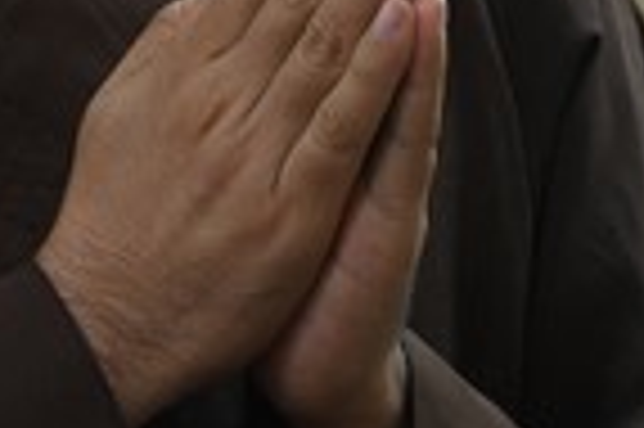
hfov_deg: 4.0
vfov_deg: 2.7
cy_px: -9
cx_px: -198
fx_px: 9113
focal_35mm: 510
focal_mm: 112
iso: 1600
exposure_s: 1/60
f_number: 4
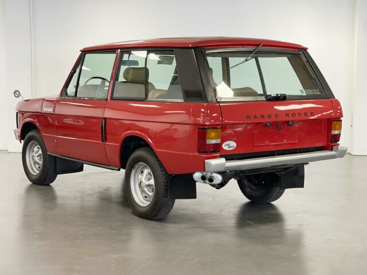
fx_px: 679
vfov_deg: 22.9
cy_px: 138
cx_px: 184
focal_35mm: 64
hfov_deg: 30.3
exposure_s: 1/77
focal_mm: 7.5
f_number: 2.2
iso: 250
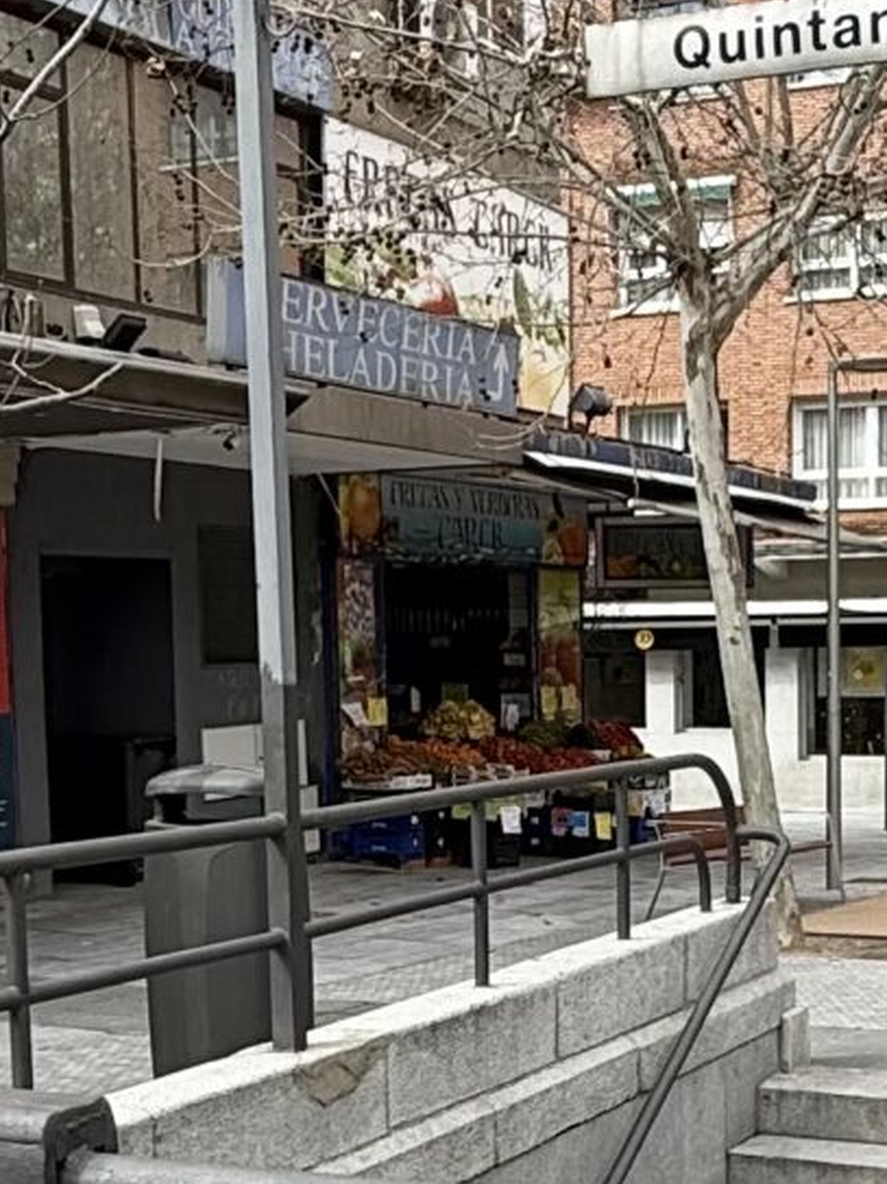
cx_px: 619
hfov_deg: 22.1
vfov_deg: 28.9
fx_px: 2256
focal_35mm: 66
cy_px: 911
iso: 50
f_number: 2.2
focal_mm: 2.22
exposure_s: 1/1001
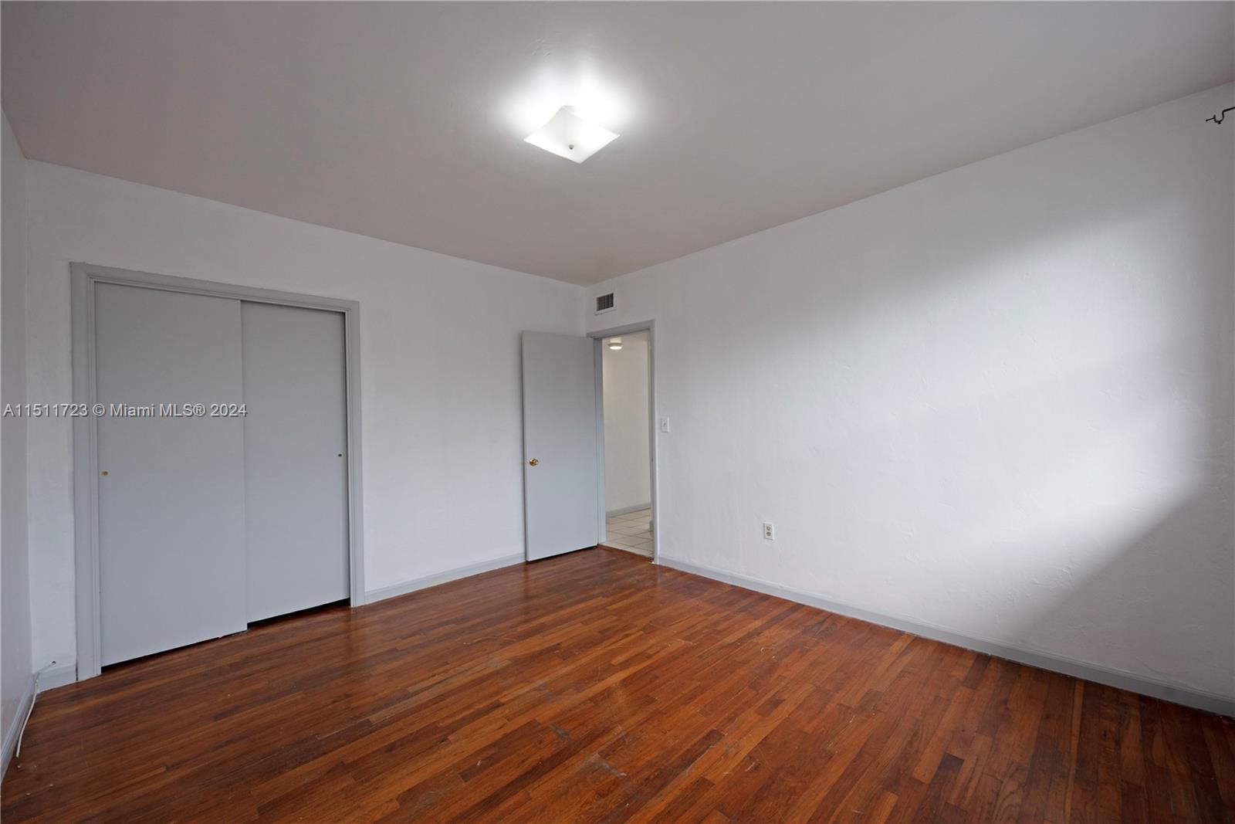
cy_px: 412
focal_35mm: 14
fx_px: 480
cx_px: 618
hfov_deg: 104.2
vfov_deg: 81.2
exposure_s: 1/160
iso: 400
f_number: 6.3
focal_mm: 14
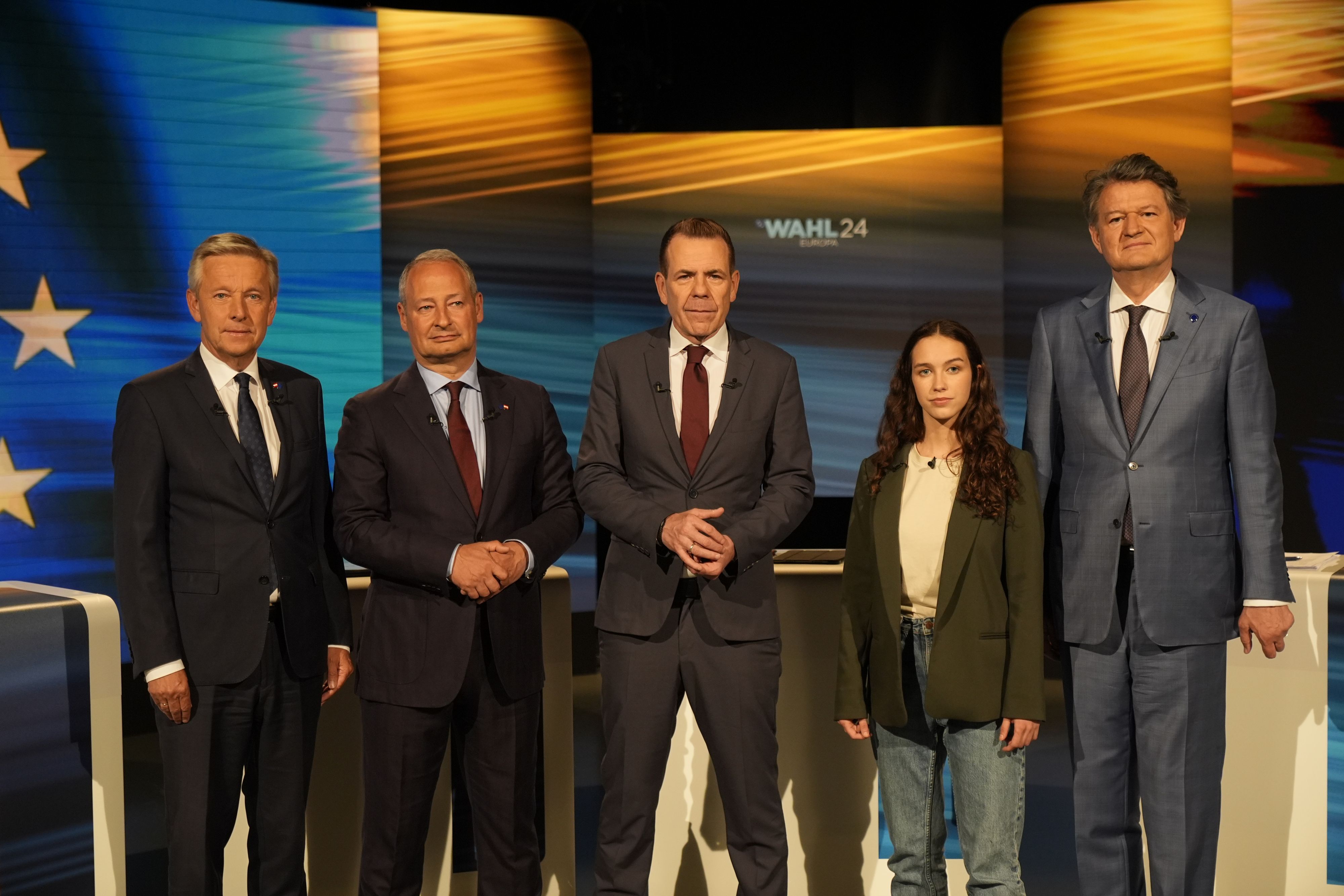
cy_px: 448
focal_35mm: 62
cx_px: 672
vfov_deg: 21.9
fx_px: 2315
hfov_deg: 32.4
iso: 2500
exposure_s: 1/250
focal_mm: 62
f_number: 2.8
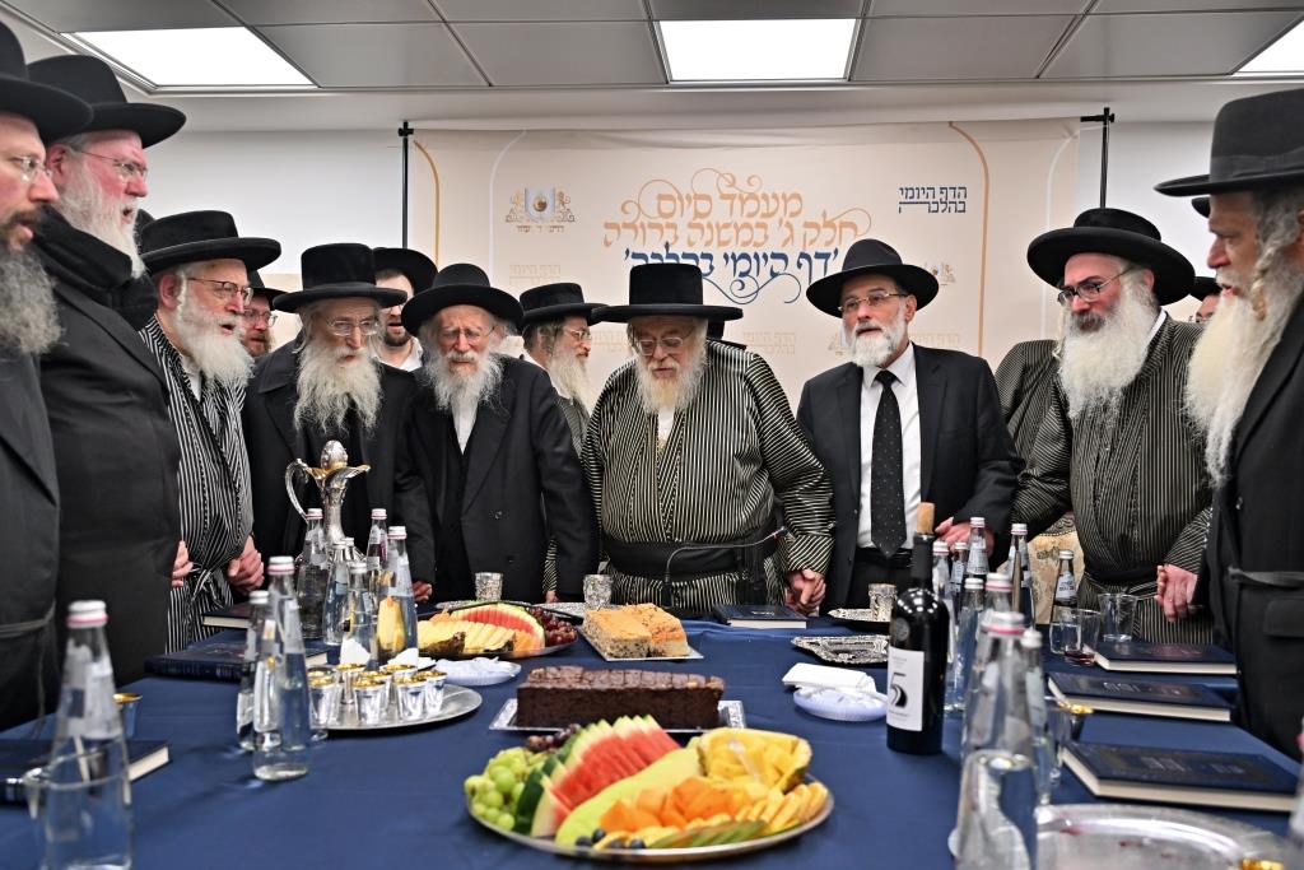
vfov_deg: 39.4
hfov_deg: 56.5
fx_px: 1214
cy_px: 435
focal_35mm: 34
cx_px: 652
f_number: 4
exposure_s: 1/200
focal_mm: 33.5
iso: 500
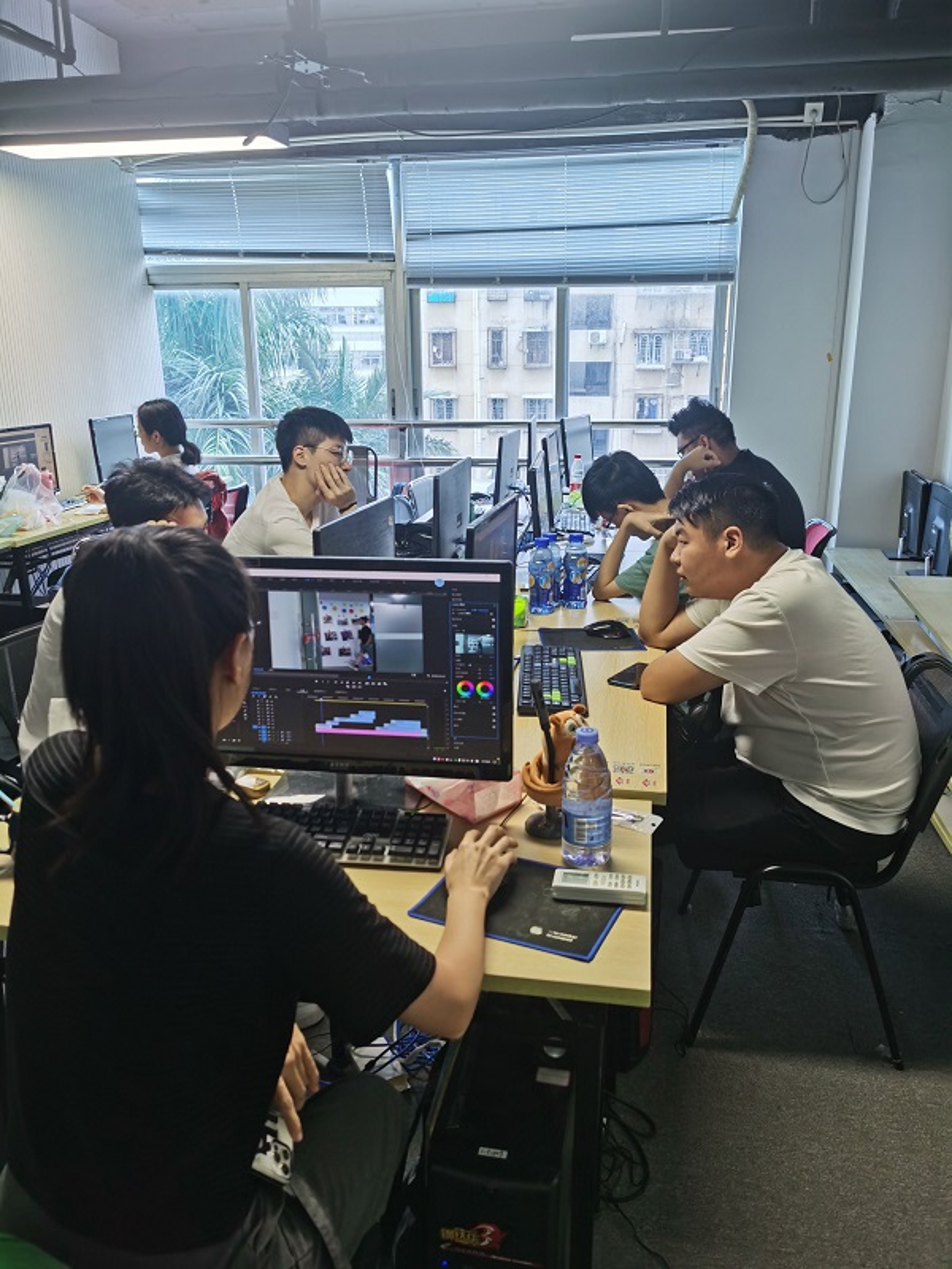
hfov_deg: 51.4
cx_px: 476
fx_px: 990
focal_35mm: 27
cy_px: 634
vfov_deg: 65.3
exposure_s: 1/141
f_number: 1.6
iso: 50
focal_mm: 5.56
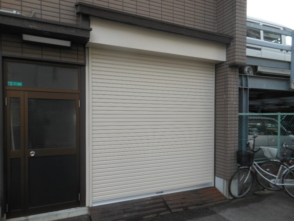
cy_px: 110
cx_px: 147
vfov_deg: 54.9
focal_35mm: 25
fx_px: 212
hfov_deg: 69.4
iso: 80
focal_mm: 4.5
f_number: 3.2
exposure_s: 1/320
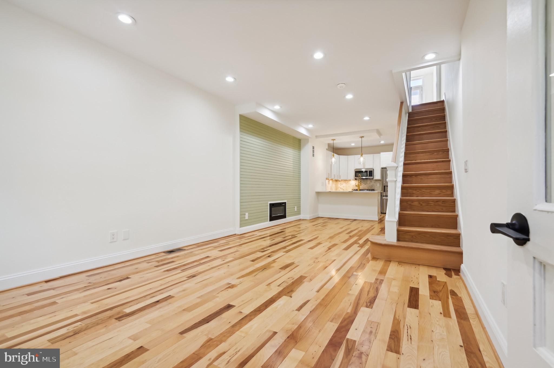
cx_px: 277
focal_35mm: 16
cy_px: 184
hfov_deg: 96.8
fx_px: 246
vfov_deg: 73.7
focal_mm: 16
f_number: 8
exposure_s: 1/13
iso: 160
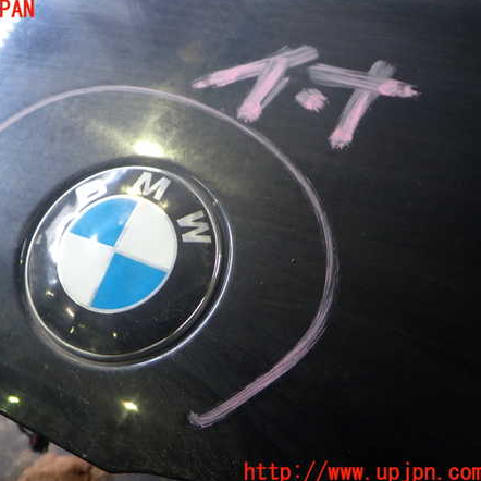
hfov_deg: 45.4
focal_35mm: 36
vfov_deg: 46.0
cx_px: 163
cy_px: 242
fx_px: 566
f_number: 2.3
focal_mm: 5.4
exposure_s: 1/40
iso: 200
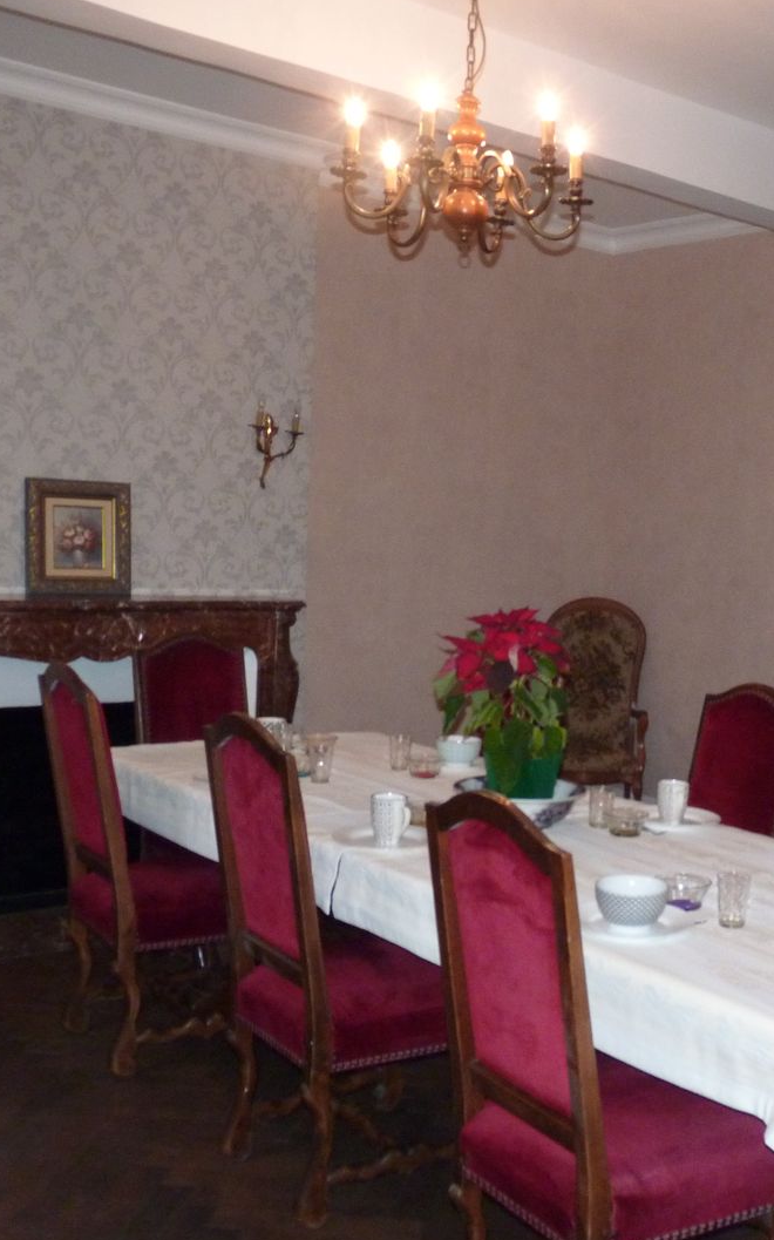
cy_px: 623
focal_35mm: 39
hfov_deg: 31.5
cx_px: 664
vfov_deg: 50.4
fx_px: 1317
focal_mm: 4.8
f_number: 3.6
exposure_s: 1/50
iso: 320
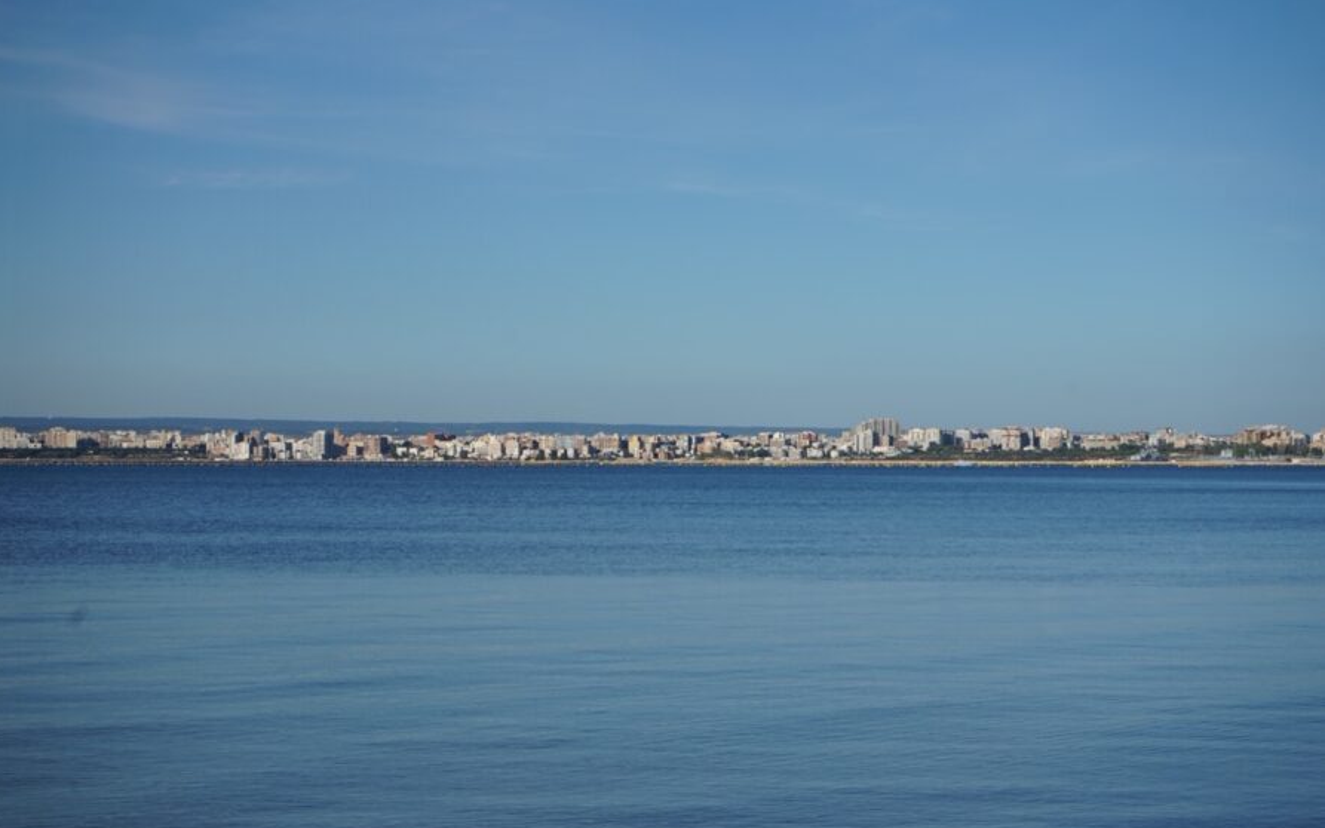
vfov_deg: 18.1
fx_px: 2600
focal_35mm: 72
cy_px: 418
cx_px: 659
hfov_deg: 28.6
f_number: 8
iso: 100
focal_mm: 70
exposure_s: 1/800
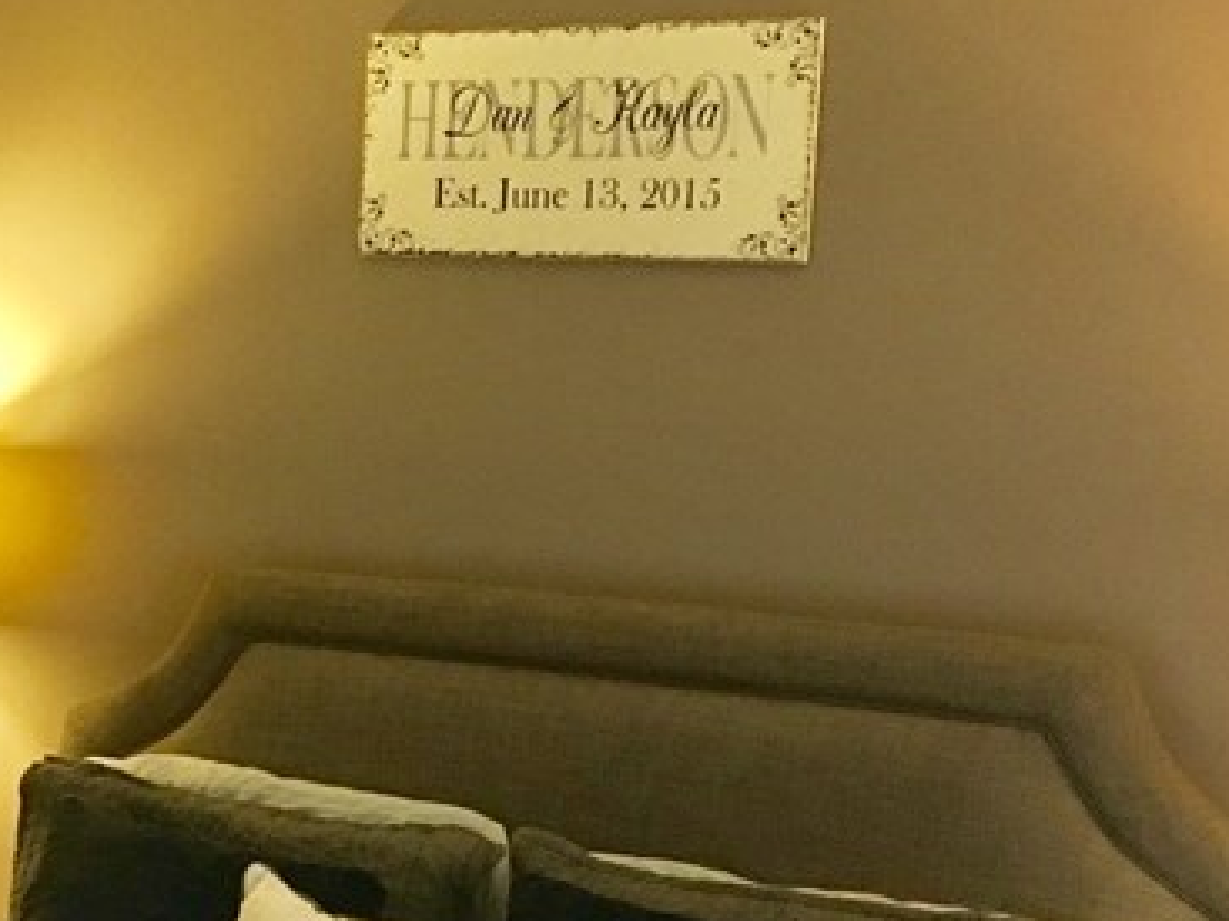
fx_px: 2875
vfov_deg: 18.2
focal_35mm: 81
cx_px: -184
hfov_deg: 22.5
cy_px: 573
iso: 200
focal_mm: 4.15
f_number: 2.2
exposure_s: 1/24
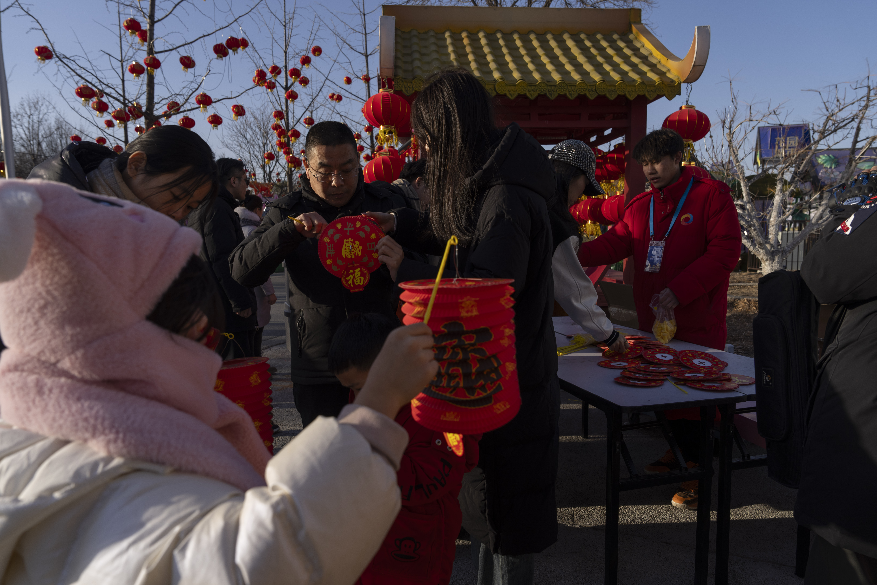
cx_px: 438
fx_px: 585
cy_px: 292
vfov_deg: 53.1
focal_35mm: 24
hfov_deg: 73.7
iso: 100
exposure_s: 1/400
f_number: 5.6
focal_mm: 24
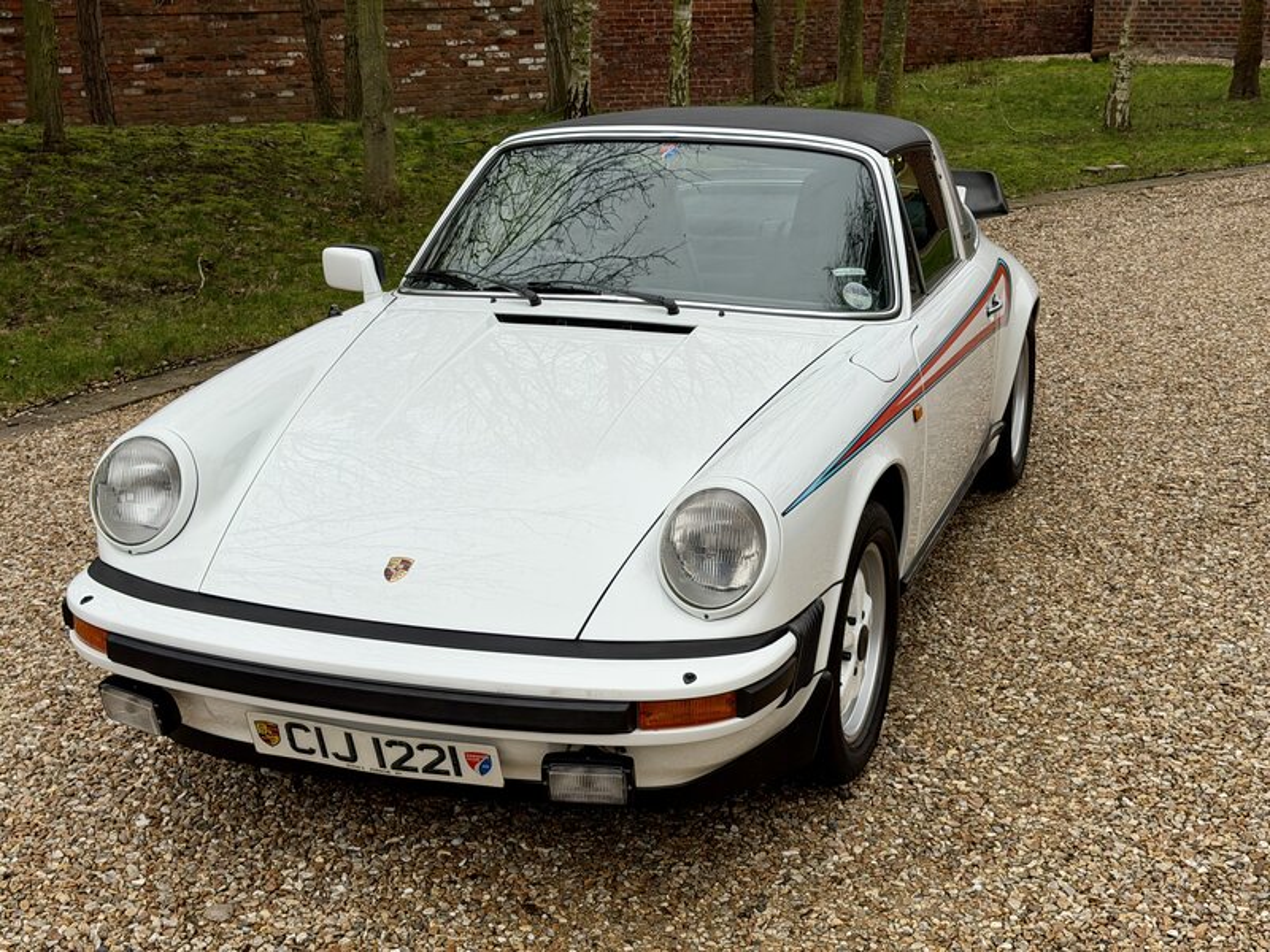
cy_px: 476
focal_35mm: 48
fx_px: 1761
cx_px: 635
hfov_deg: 39.7
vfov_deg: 30.3
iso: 64
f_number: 1.78
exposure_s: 1/121
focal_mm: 6.76
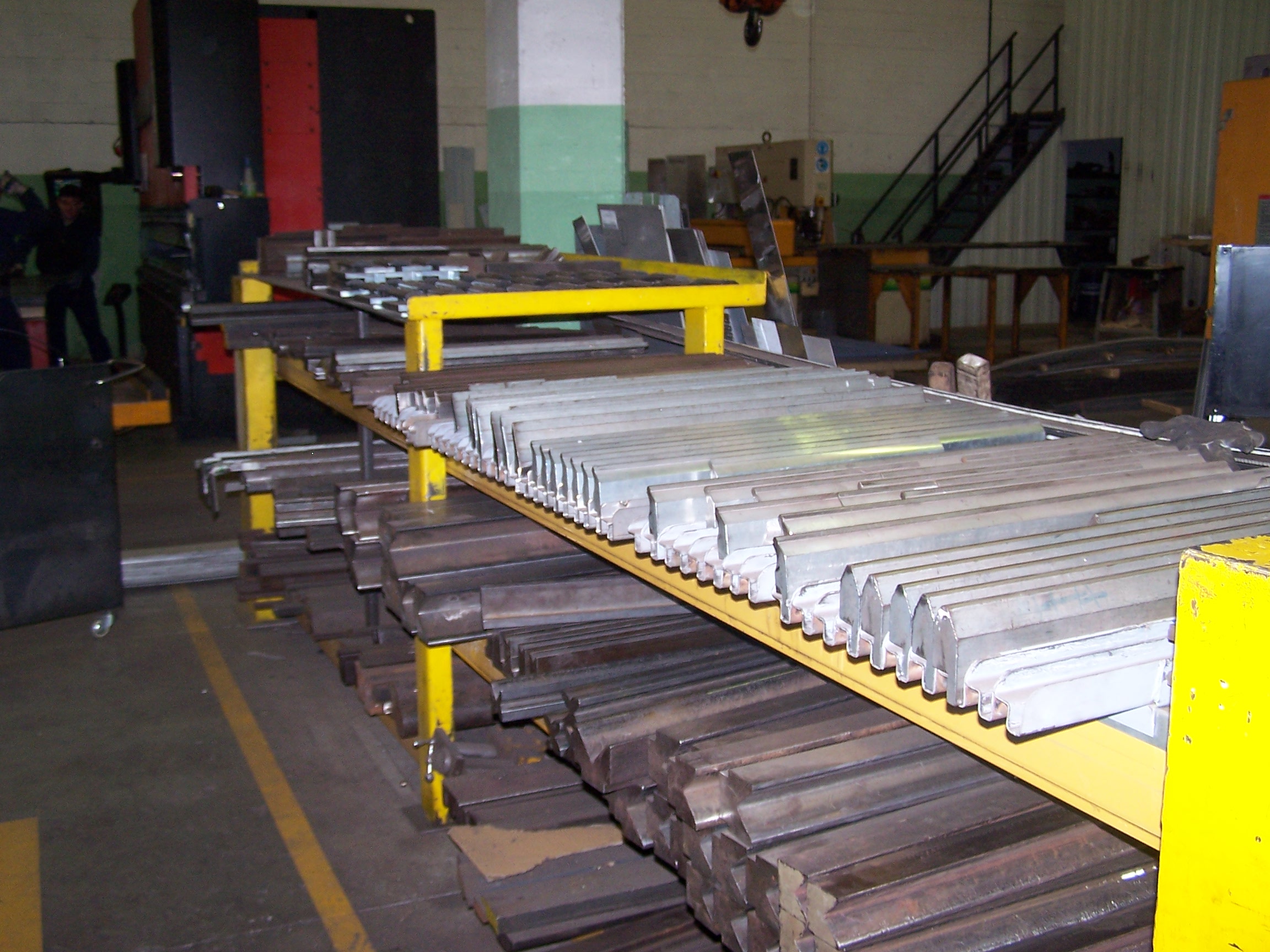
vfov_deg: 37.7
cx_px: 635
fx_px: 1394
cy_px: 476
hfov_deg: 49.0
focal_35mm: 38
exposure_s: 1/60
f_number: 2.8
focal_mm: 6.3
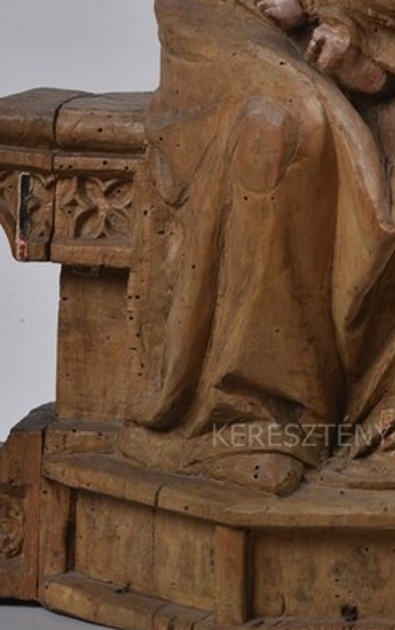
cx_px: 364
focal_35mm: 261
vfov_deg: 8.0
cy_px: -39
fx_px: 4491
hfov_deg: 5.0
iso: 100
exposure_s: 1/125
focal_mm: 105
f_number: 25
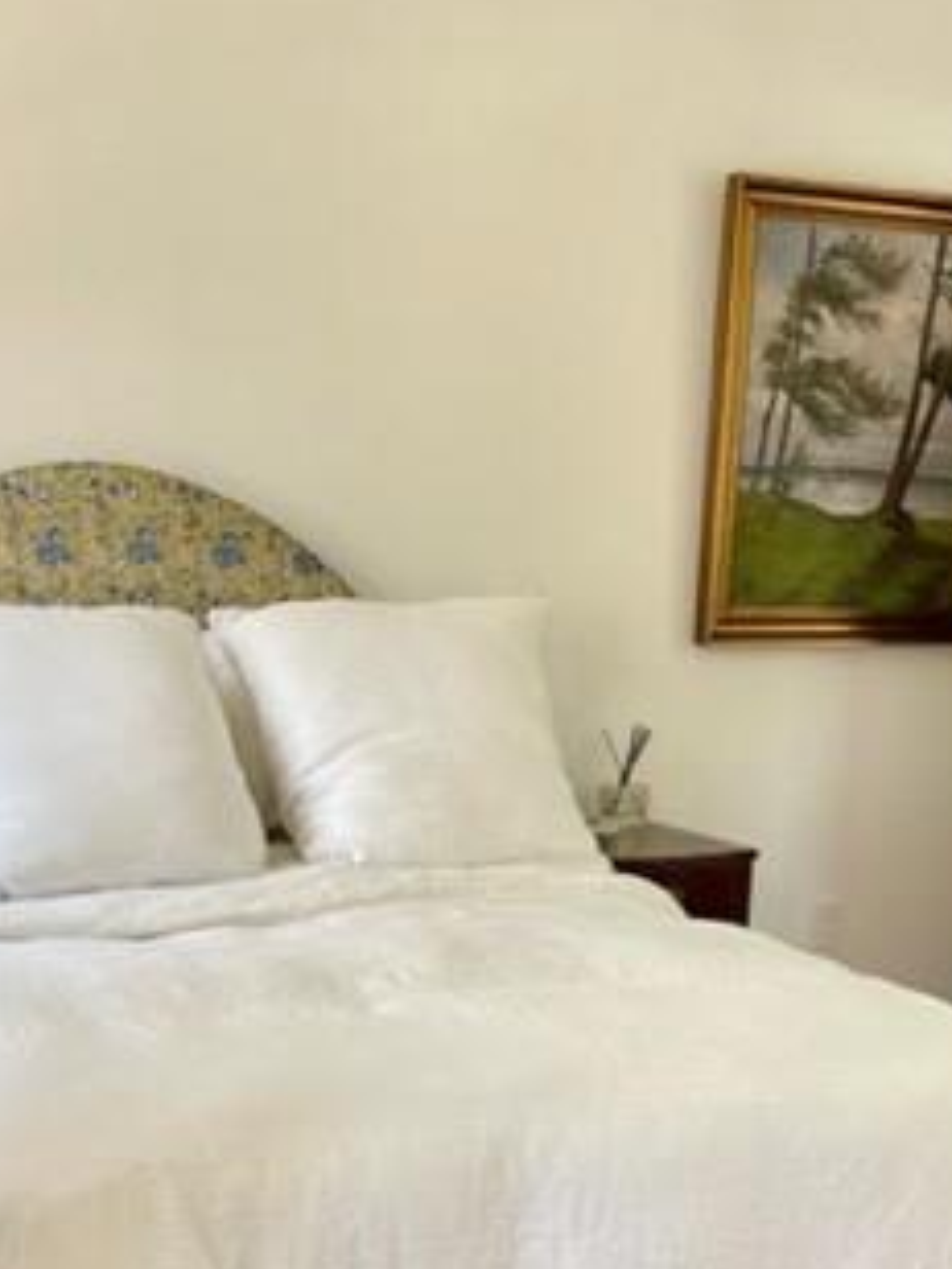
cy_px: 1158
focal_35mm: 54
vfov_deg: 33.5
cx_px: 486
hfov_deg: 27.0
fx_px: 1980
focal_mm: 5.1
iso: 80
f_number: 1.6
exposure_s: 1/121
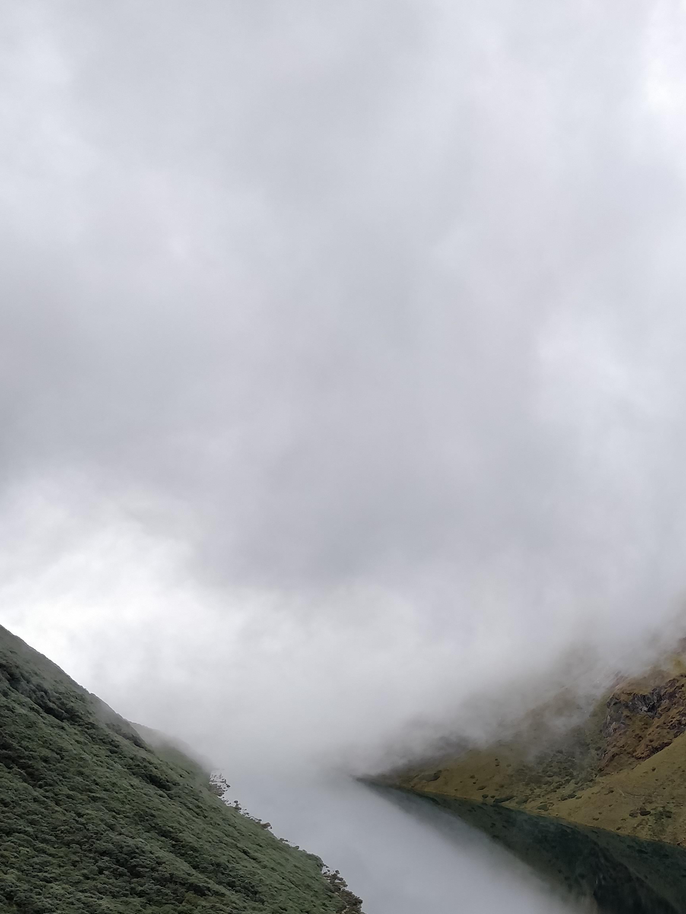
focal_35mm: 48
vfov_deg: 38.6
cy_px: 693
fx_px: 1268
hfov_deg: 29.0
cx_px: 629
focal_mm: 4.1
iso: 250
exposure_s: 1/2519
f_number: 1.7
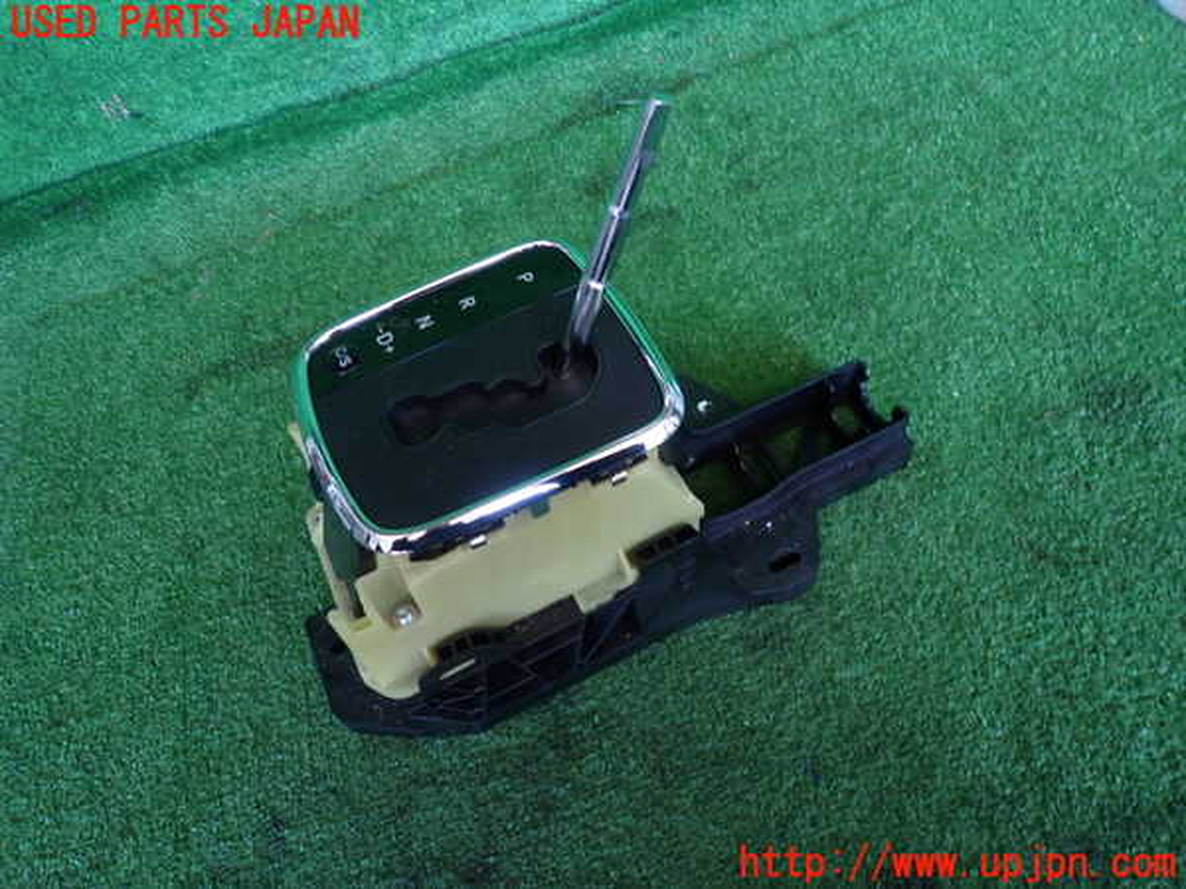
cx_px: 593
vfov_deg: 54.9
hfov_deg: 69.4
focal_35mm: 25
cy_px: 444
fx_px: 857
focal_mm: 4.5
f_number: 2
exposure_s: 1/40
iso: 200
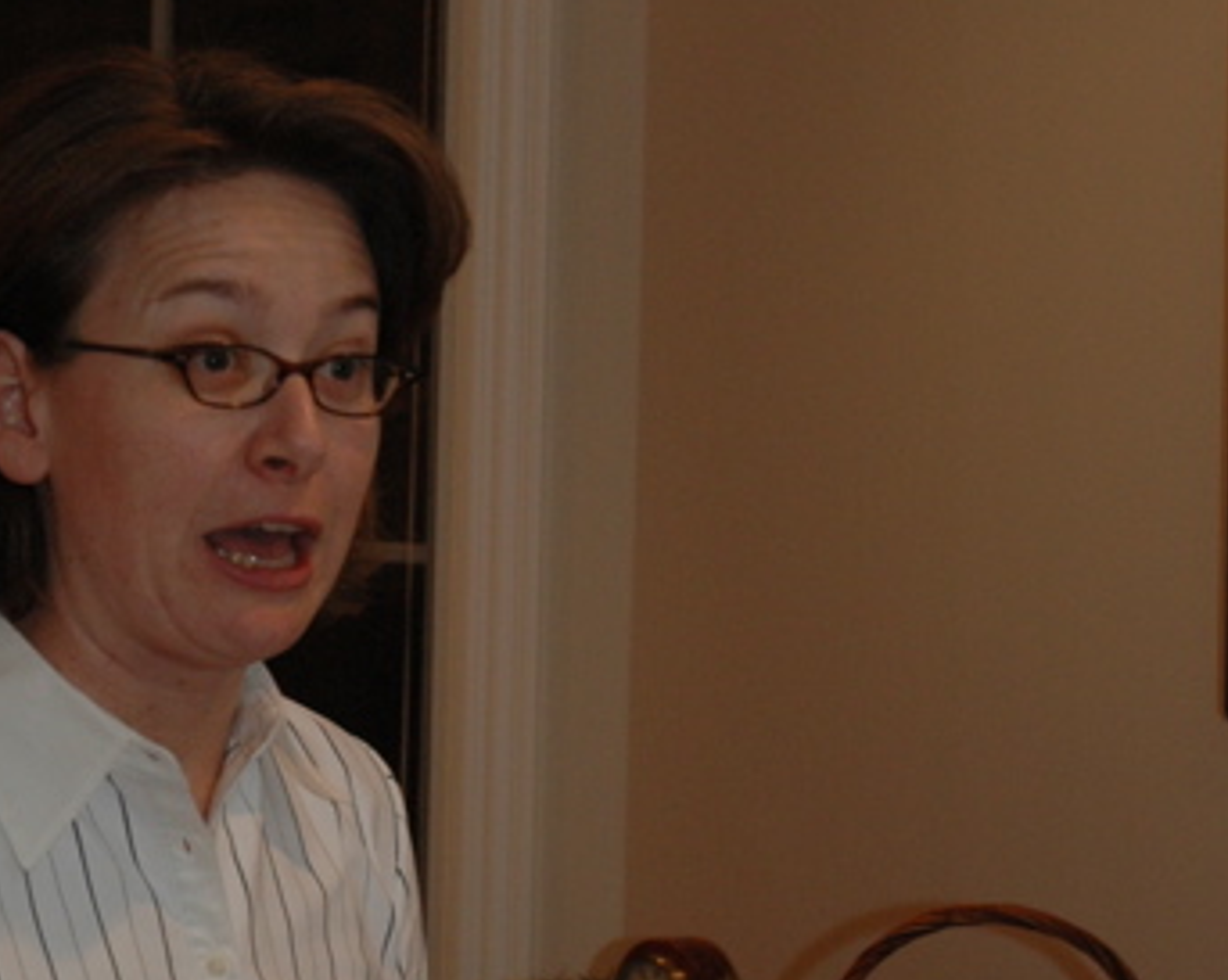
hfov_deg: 12.0
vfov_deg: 9.6
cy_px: 619
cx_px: 154
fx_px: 5810
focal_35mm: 160
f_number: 5
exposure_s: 1/60
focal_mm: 38
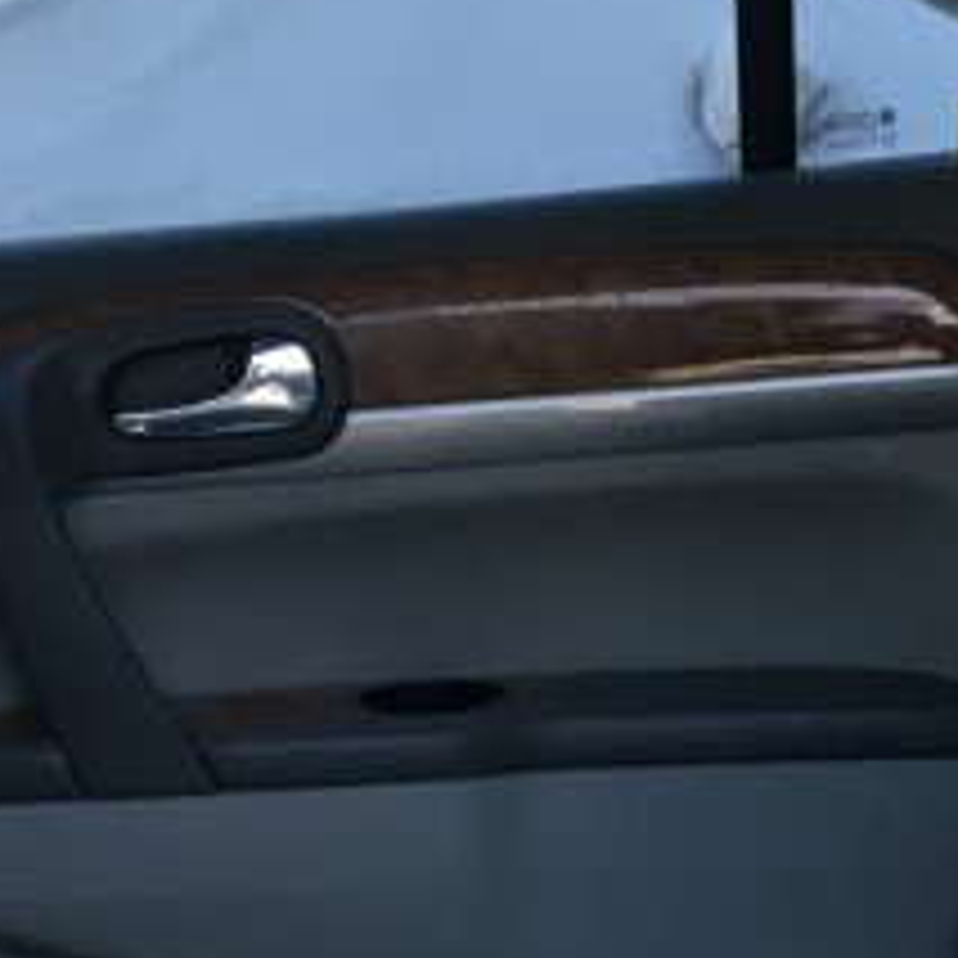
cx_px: 684
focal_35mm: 123
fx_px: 3851
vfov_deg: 13.4
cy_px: 1408
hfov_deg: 14.1
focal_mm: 4.15
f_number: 2.2
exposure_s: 1/40
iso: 25
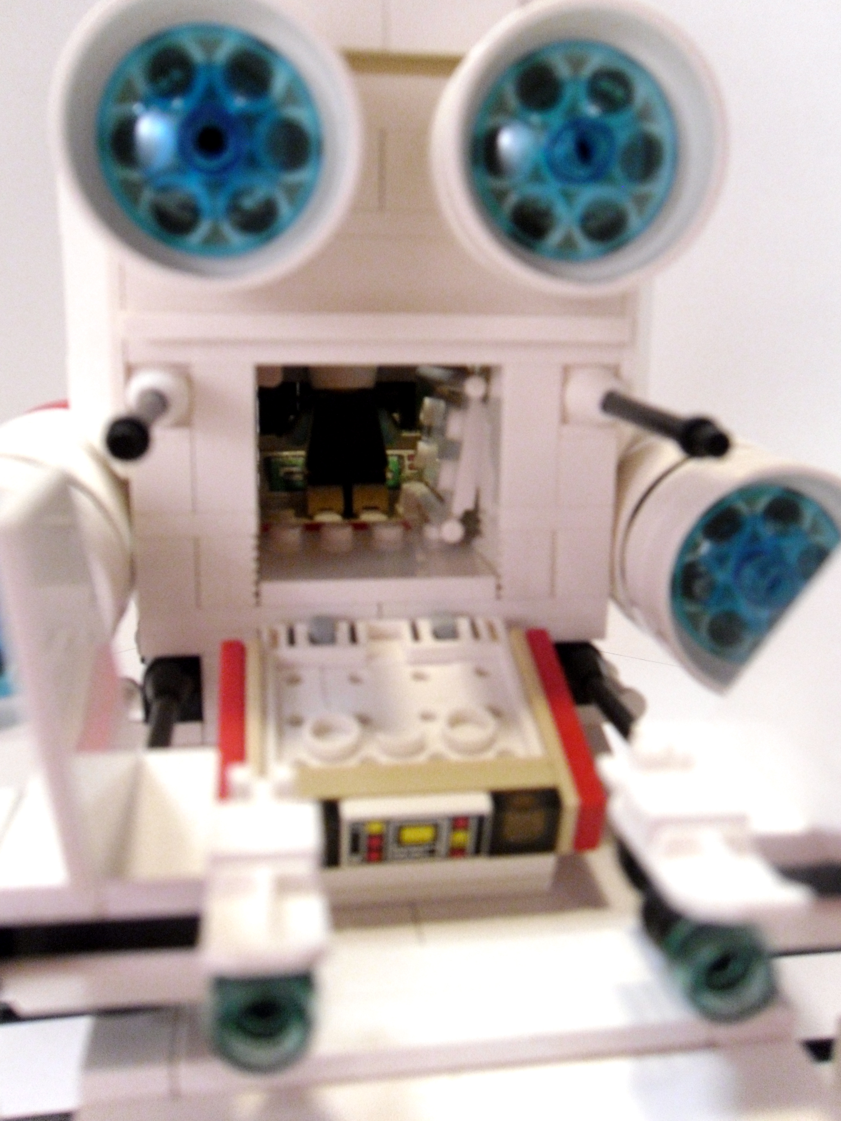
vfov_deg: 42.1
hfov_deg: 32.2
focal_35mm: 45
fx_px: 1458
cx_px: 420
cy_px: 560
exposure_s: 1/19
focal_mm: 6.3
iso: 400
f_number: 3.5
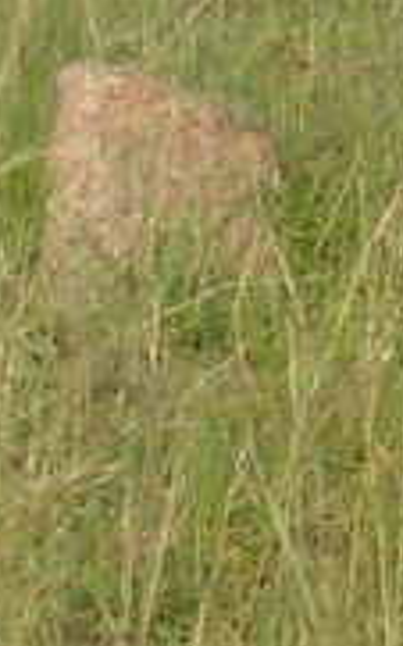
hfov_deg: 2.7
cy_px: -225
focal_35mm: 491
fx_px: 8635
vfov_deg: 4.3
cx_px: 713
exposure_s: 1/309
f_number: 4.7
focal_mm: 17.1
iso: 64
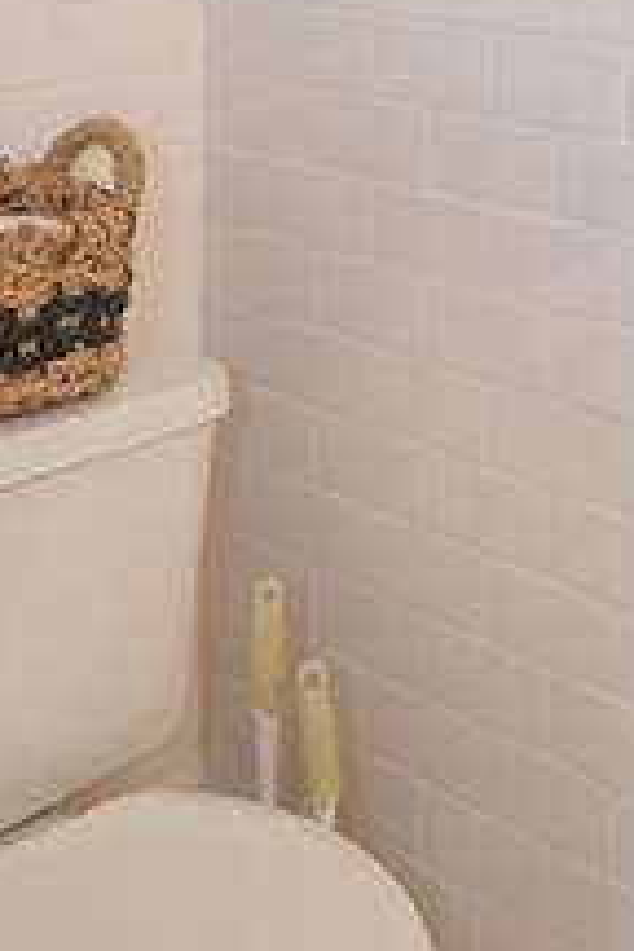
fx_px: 1553
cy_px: -66
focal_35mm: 59
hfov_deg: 20.9
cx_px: 832
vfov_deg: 30.8
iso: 800
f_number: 5
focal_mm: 11
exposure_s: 1/100
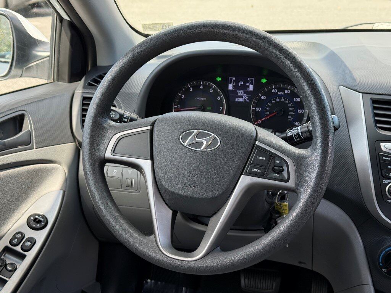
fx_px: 542
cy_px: 146
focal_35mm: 48
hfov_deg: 39.7
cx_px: 196
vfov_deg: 30.3
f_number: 1.78
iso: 64
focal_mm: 6.76
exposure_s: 1/299
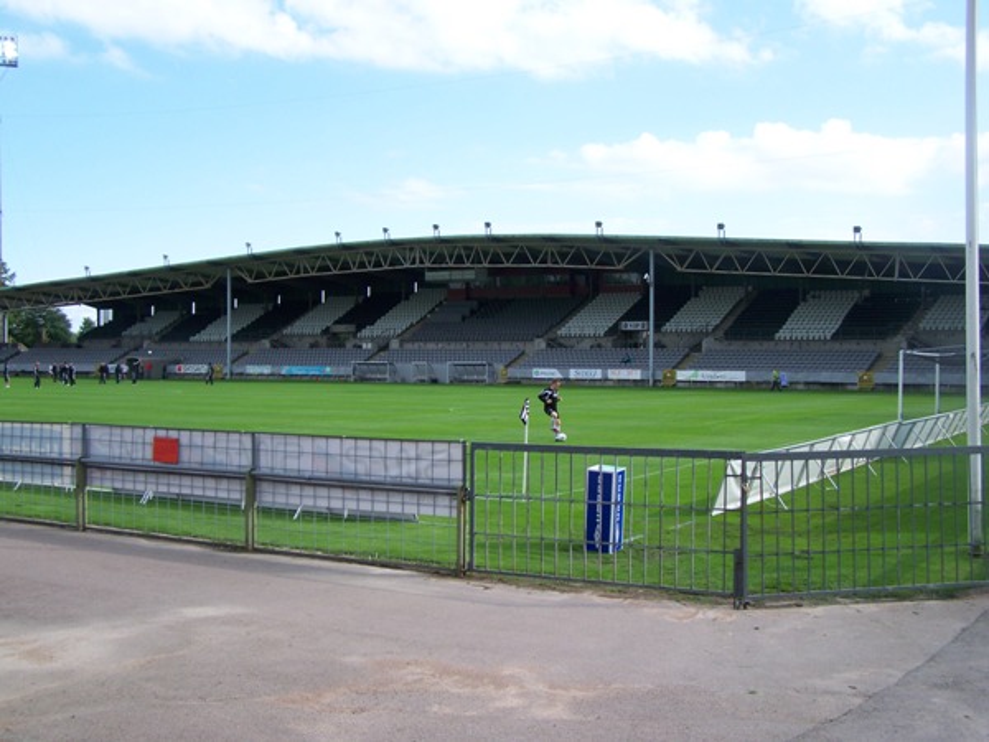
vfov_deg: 36.0
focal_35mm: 40
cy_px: 371
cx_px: 494
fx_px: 1143
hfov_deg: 46.8
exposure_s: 1/400
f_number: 2.8
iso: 64
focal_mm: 6.7
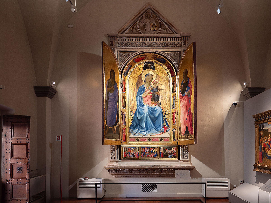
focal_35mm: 26
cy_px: 102
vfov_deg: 53.1
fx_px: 204
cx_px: 136
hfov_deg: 67.3
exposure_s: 1/15
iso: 250
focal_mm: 13
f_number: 2.9
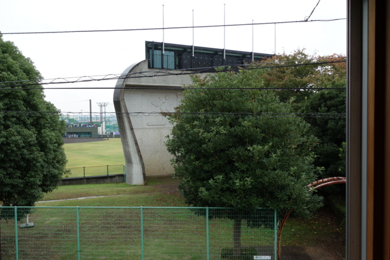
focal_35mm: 35
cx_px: 169
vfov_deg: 37.8
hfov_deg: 54.3
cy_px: 140
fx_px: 379
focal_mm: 11.32
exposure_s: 1/160
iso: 200
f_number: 5
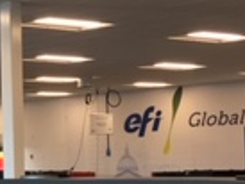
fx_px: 956
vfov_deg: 11.0
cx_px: -199
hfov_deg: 13.2
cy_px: 116
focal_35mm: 135
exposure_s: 1/60
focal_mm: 4.15
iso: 32
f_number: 2.2
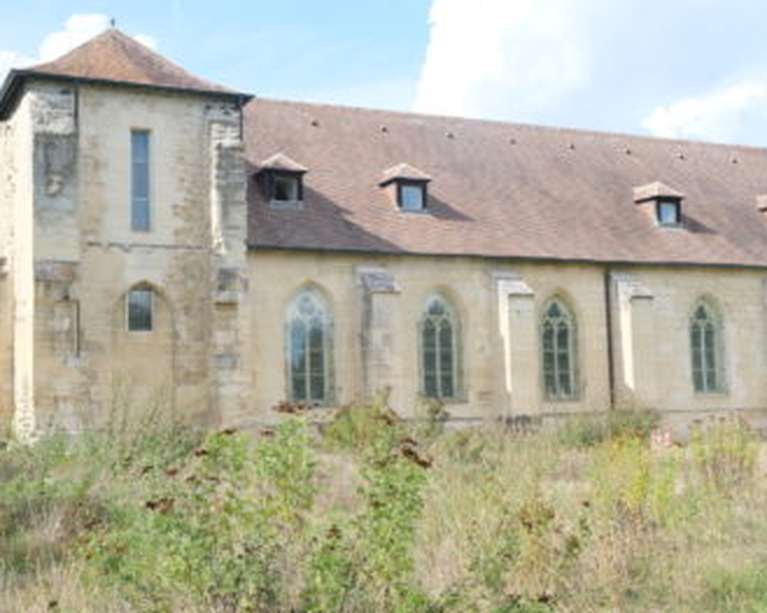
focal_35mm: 48
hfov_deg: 38.8
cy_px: 306
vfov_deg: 31.4
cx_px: 389
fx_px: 1089
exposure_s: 1/280
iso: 320
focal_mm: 27.7
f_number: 6.4
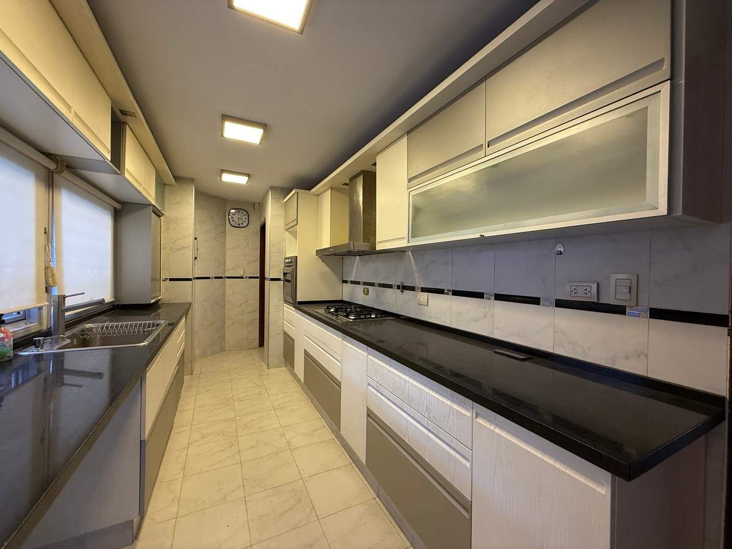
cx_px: 366
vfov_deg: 85.7
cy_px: 274
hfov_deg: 102.1
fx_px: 296
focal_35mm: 14
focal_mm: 2.22
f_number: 2.2
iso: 250
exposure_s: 1/100
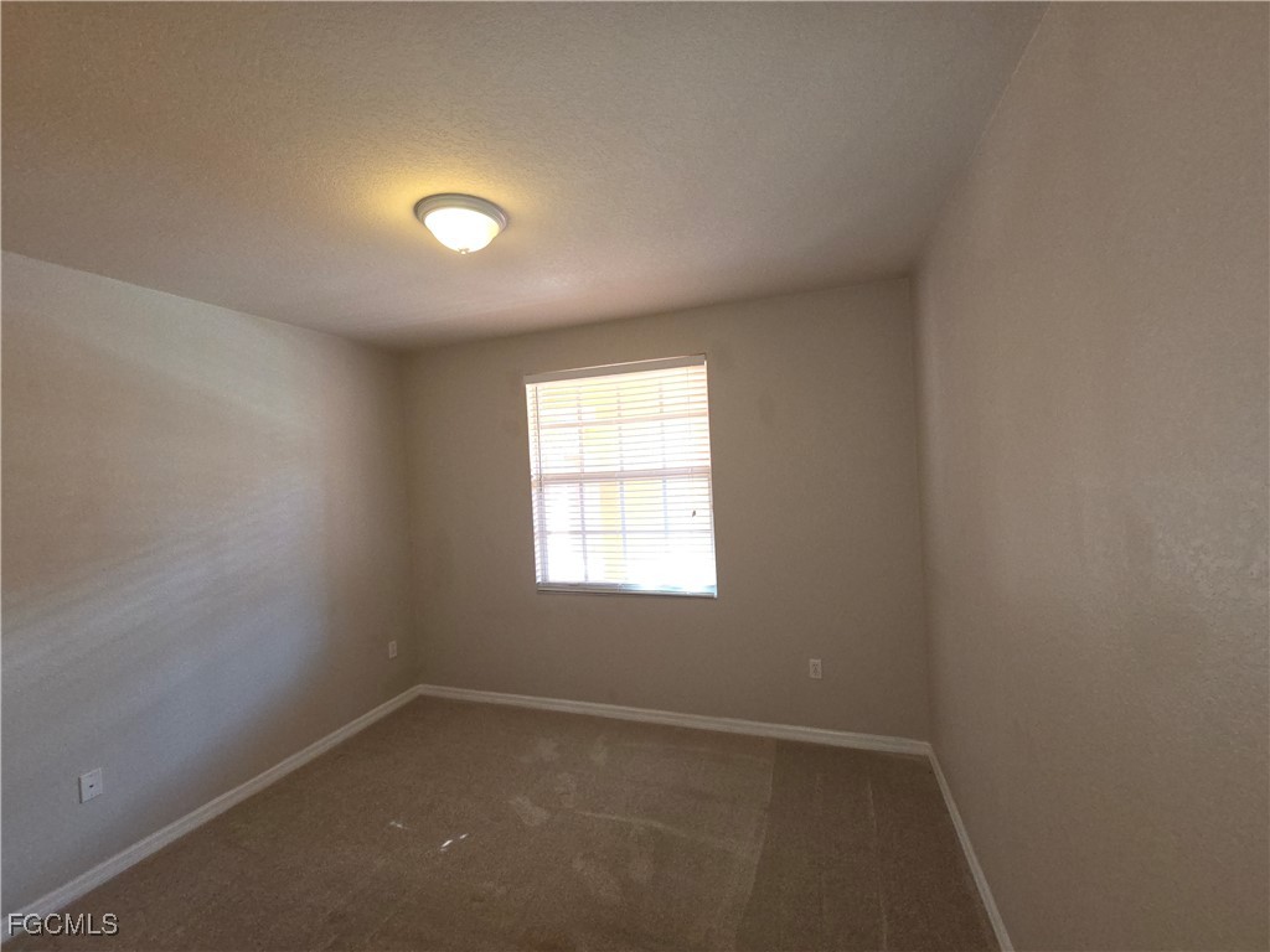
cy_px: 476
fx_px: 477
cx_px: 635
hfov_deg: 106.2
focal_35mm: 13
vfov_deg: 89.9
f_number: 2.2
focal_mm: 2.2
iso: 250
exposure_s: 1/60
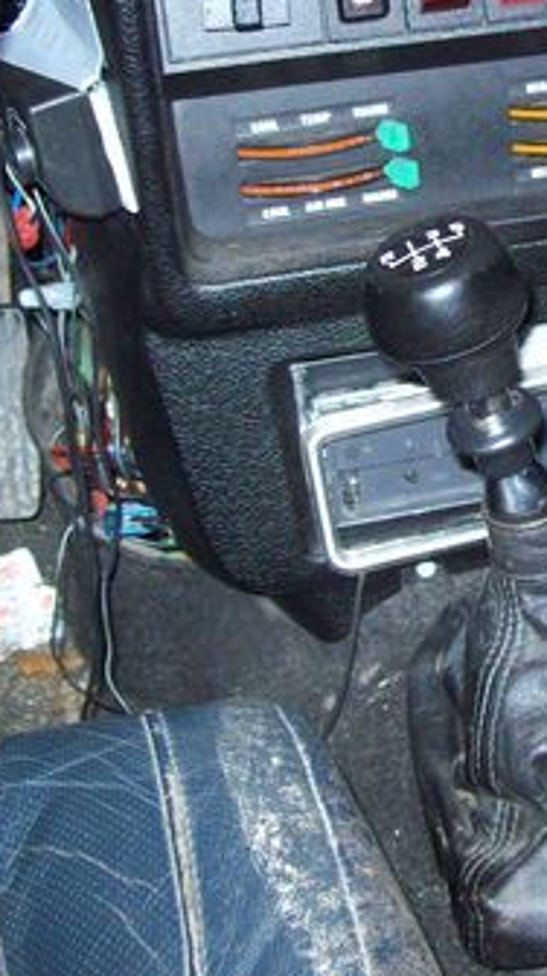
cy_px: 318
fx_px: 1937
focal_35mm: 75
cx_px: 611
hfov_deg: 15.6
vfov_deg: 28.0
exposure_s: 1/64
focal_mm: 6
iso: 200
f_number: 2.7
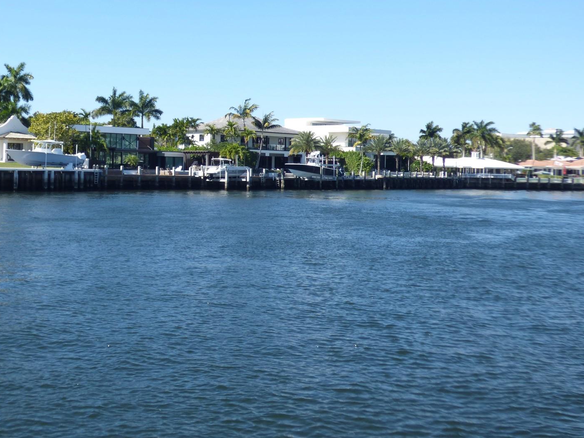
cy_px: 161
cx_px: 200
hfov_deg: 39.2
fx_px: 810
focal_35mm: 48
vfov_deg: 30.1
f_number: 3.4
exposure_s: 1/800
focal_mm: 5.97
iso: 100
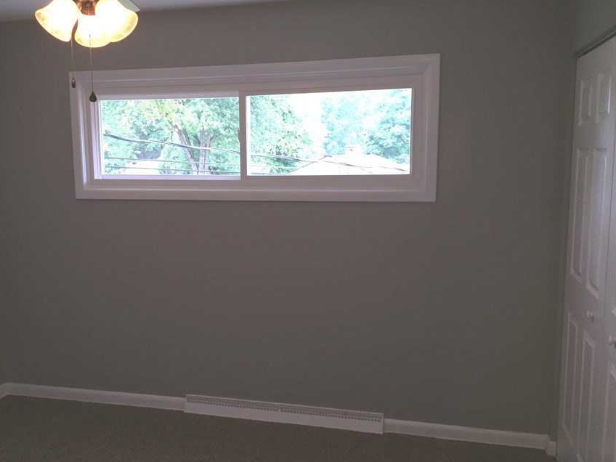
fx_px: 623
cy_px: 251
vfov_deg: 40.7
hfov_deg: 52.3
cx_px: 251
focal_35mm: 35
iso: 32
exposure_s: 1/62
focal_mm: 4.15
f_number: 2.2
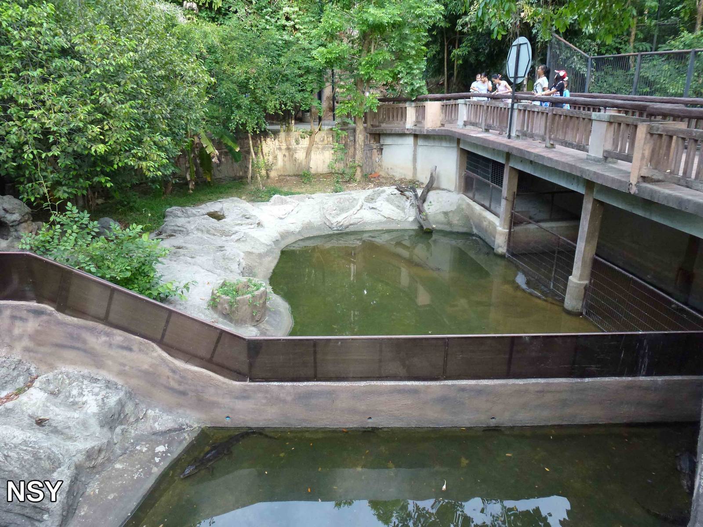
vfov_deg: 56.8
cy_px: 264
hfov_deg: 71.6
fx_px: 487
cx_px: 352
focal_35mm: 24
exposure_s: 1/60
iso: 320
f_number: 3.3
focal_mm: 4.3
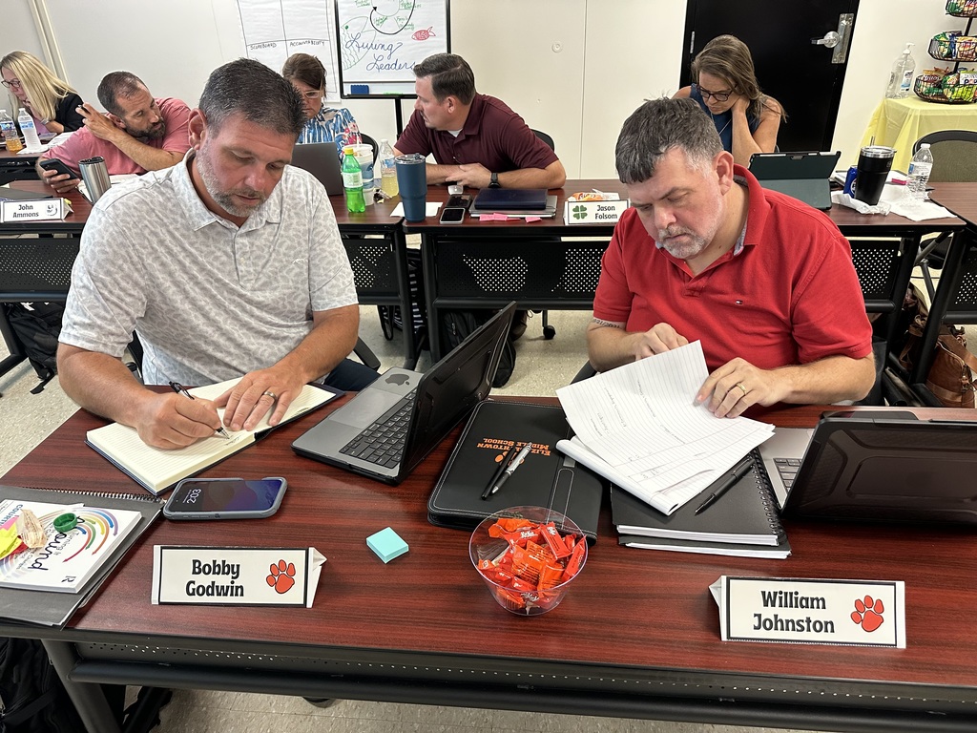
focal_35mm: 24
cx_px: 488
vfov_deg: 56.8
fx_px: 677
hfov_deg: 71.6
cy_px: 366
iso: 320
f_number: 1.78
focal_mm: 6.86
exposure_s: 1/60
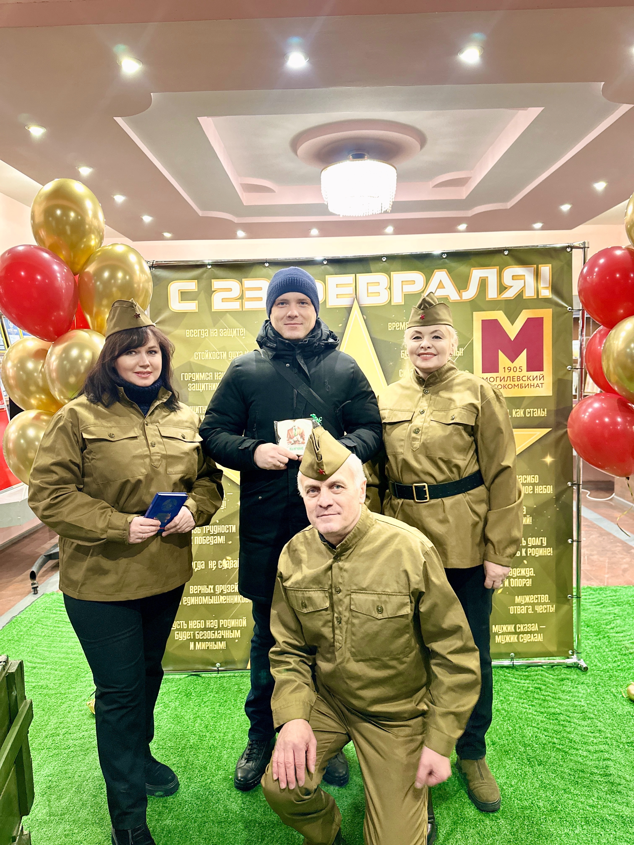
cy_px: 422
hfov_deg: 56.8
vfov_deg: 71.6
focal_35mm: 24
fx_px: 586
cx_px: 317
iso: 400
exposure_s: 1/50
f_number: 1.78
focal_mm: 6.86
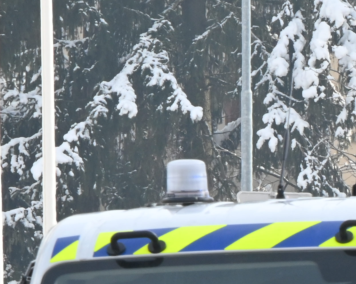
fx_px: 9576
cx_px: 745
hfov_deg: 2.1
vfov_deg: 1.7
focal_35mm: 909
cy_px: 474
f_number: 22
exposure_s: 1/200
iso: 1250
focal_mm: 200
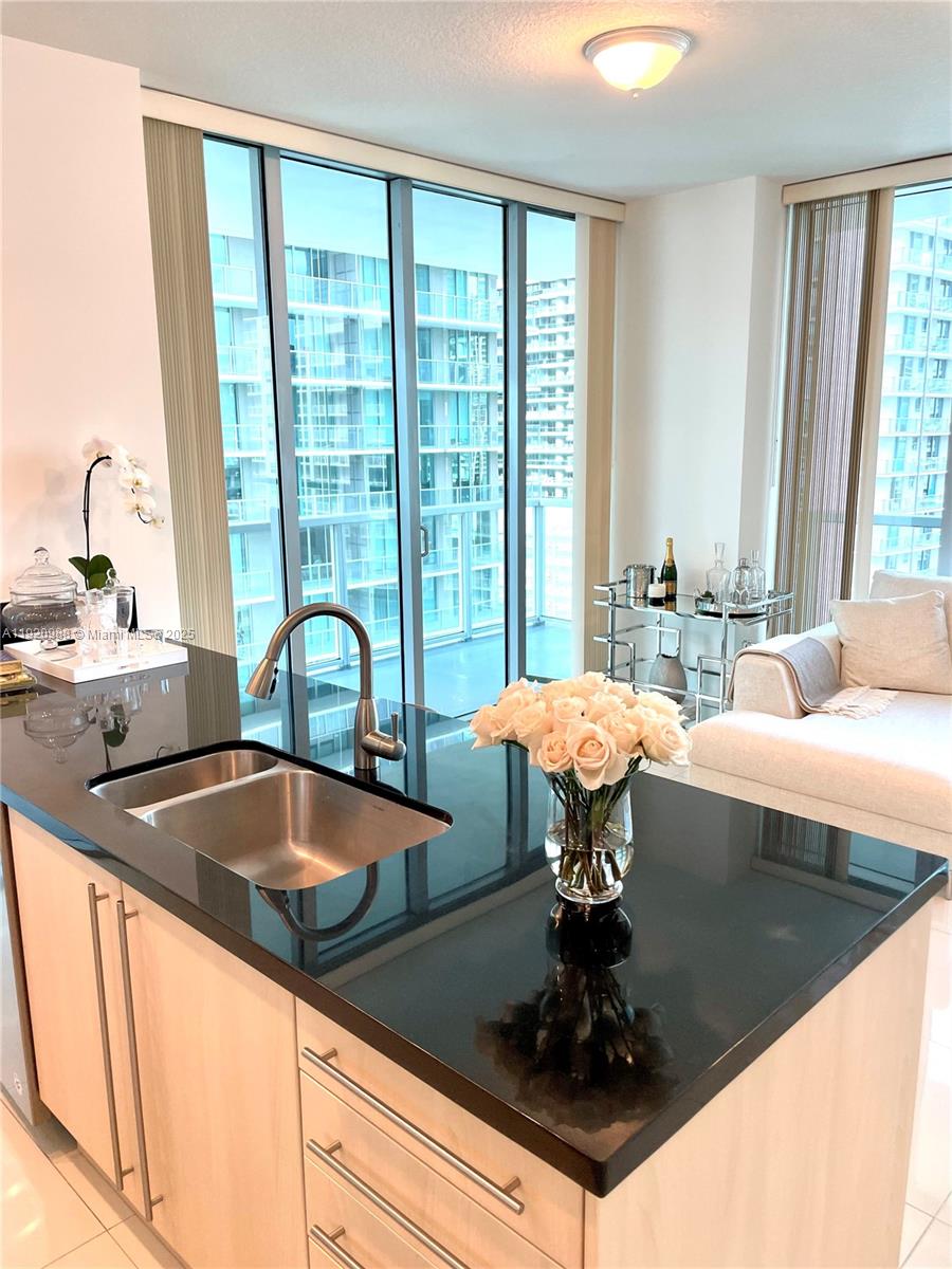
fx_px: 953
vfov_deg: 67.3
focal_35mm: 26
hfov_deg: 53.1
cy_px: 634
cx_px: 476
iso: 80
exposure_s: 1/120
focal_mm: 4.2
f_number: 1.6
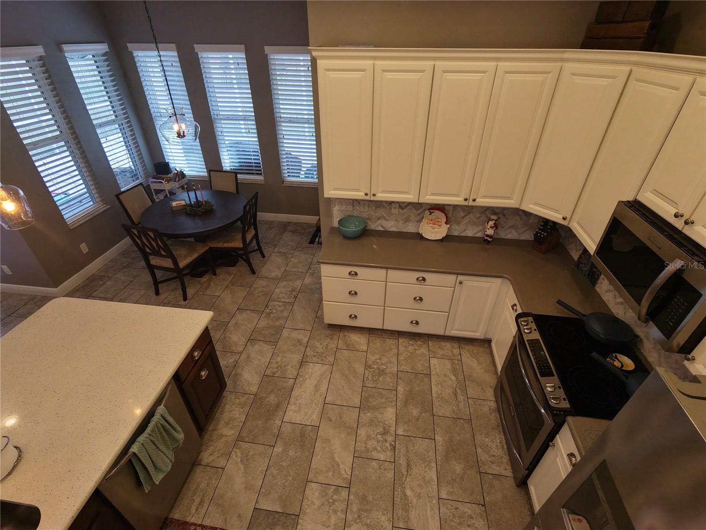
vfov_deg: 78.1
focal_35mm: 16
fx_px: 326
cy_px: 265
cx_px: 353
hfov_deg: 94.5
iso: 400
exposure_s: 1/50
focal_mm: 3.05
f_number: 2.2
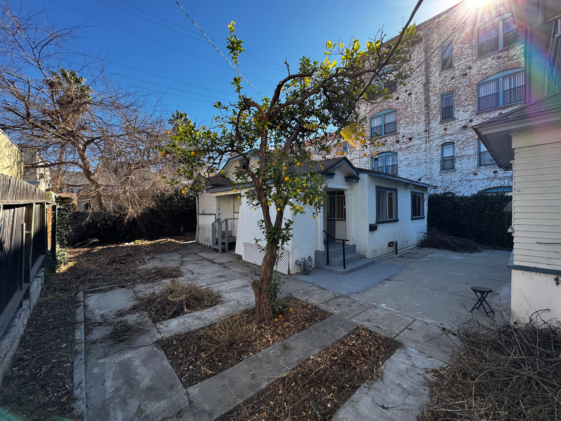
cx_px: 280
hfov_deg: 102.1
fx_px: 227
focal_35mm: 14
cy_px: 210
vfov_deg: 85.7
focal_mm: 2.22
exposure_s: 1/291
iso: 40
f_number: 2.2
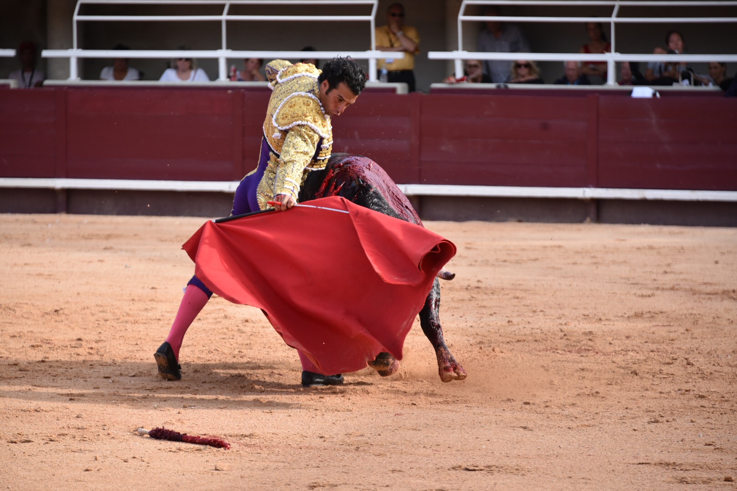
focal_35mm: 200
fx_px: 4094
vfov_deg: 6.9
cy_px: 246
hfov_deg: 10.3
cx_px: 368
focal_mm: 200
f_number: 5.6
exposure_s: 1/800
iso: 800
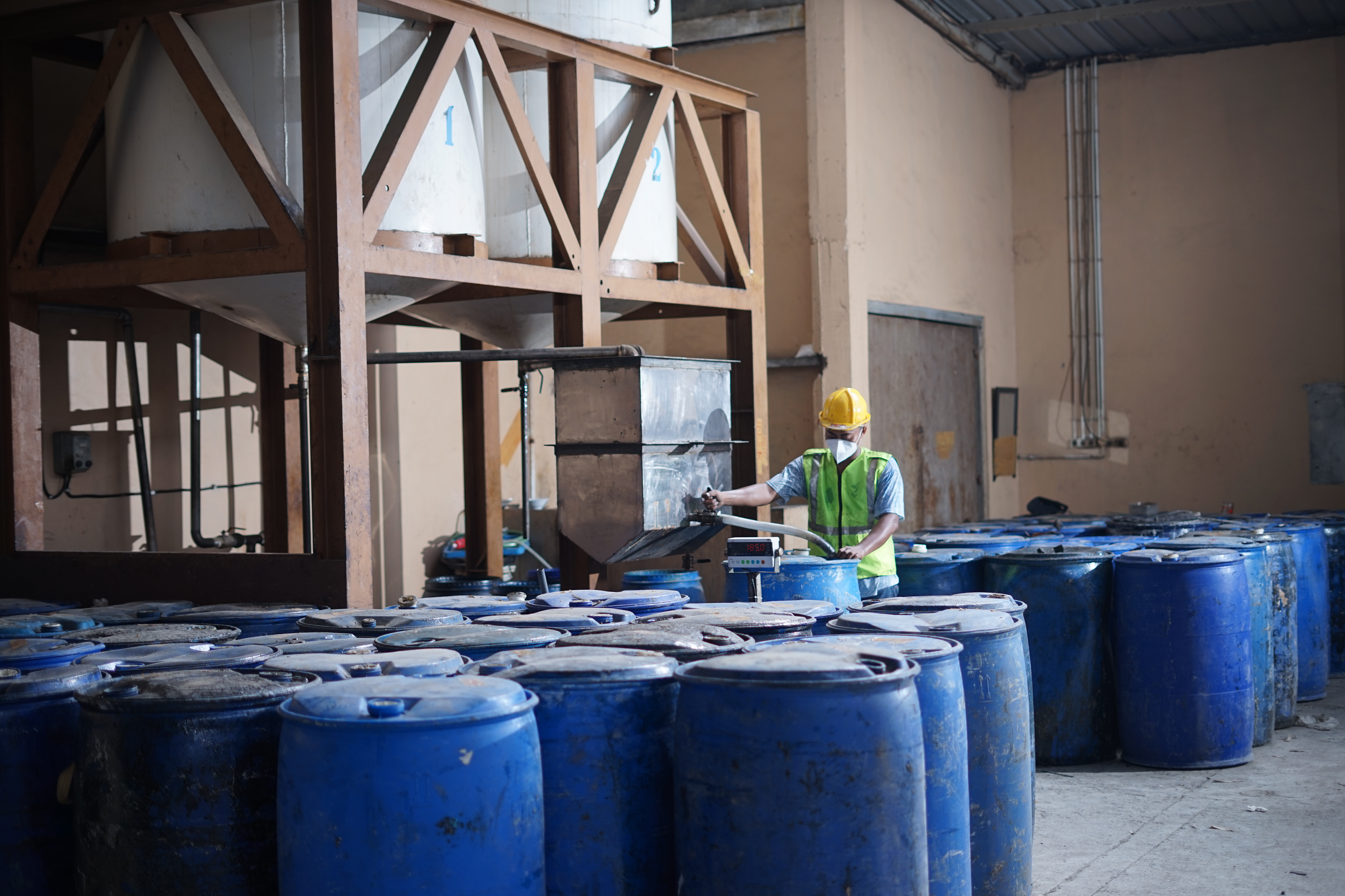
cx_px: 672
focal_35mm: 50
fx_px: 1868
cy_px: 448
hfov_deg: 39.6
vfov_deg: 27.0
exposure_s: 1/200
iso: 100
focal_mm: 50
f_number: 2
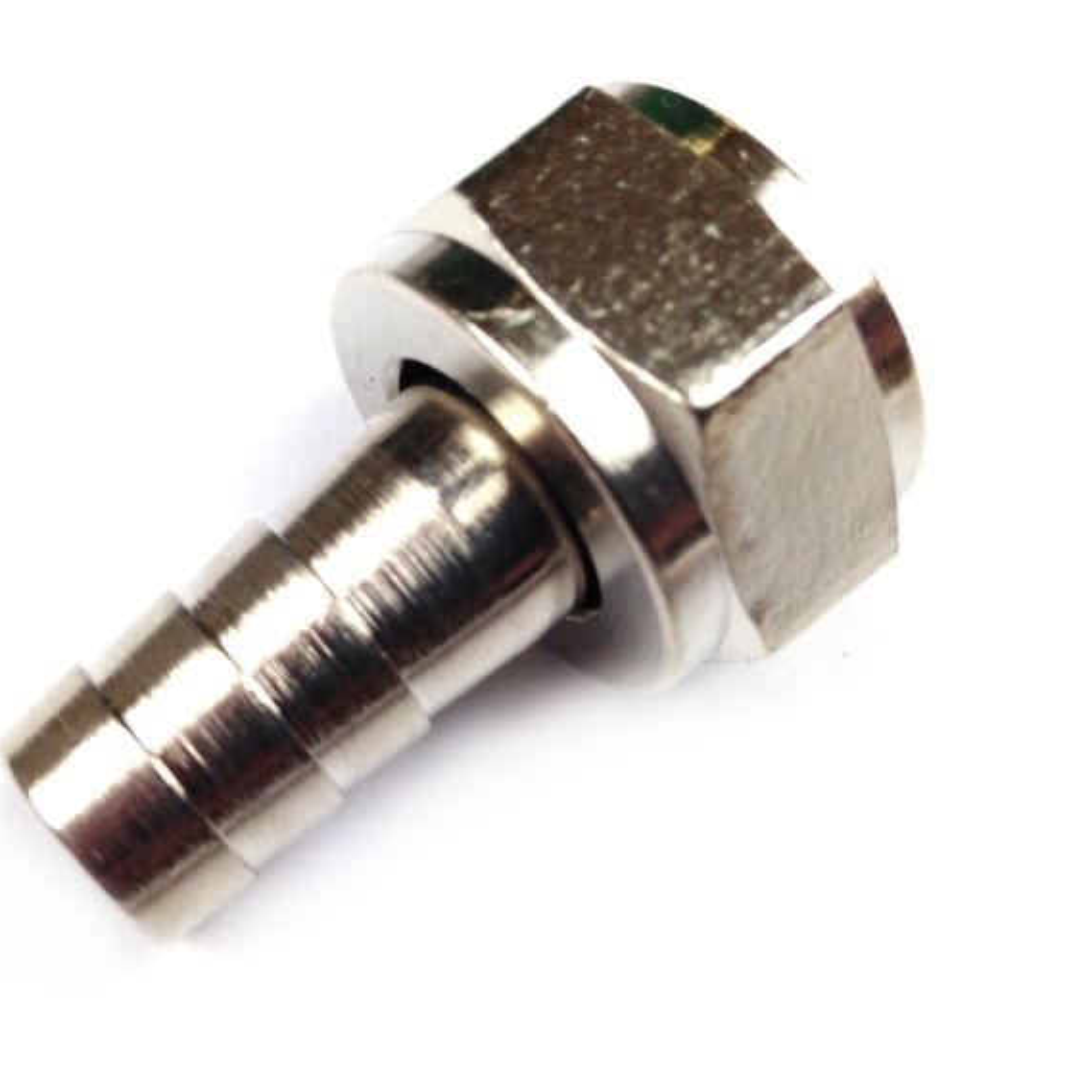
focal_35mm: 41
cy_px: 560
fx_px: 1463
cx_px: 413
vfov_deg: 40.9
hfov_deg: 40.7
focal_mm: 4.12
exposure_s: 1/120
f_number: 2.4
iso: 50
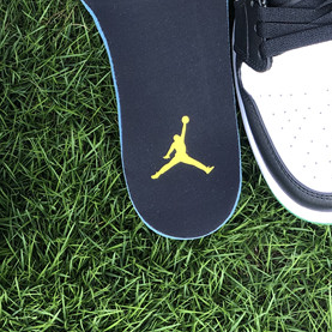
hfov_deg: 14.1
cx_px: 84
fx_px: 1335
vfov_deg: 14.0
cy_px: 15
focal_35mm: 123
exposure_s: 1/120
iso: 20
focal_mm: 6
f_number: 2.4
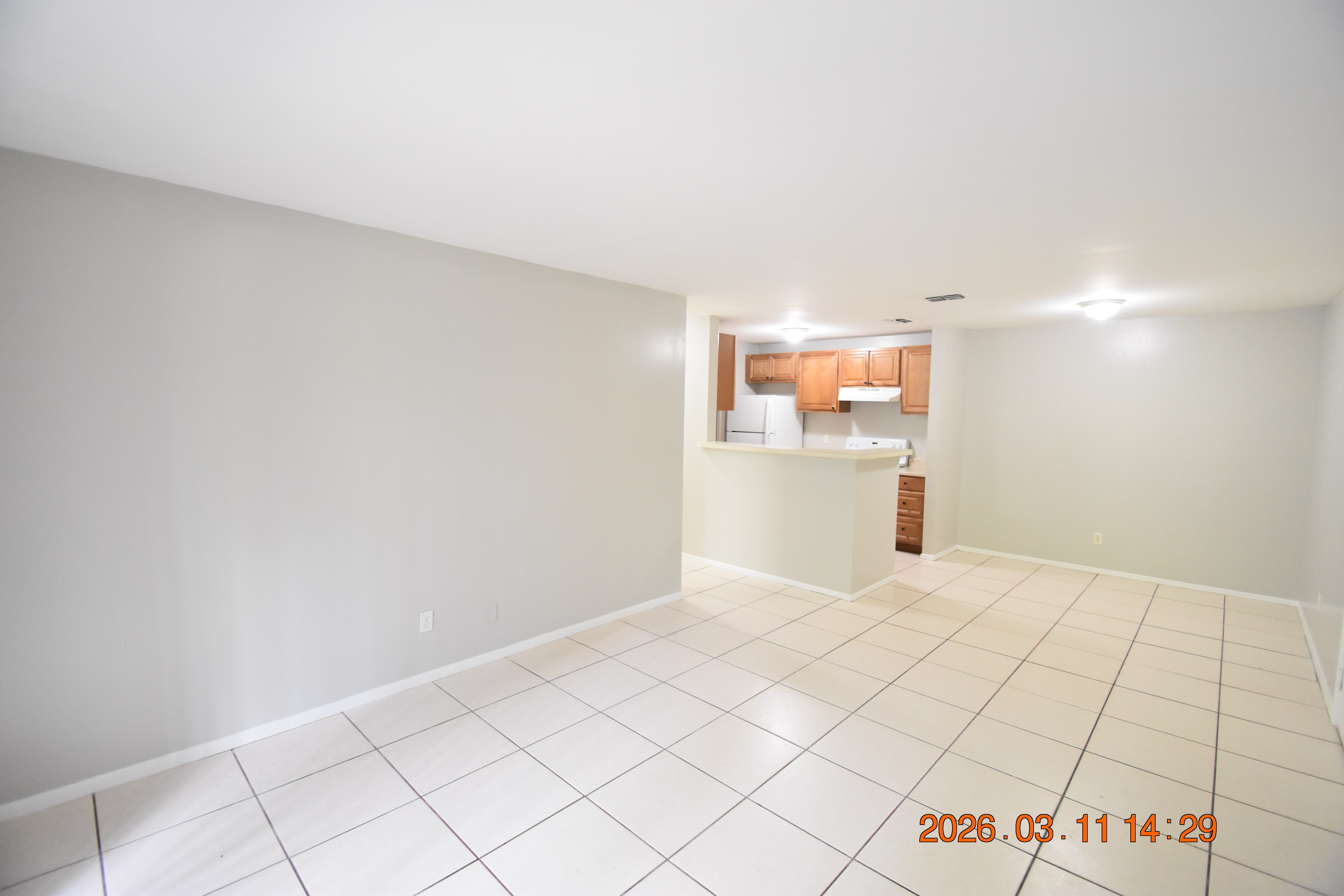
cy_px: 448
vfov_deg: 77.3
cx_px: 672
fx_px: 560
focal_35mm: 15
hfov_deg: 100.4
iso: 2200
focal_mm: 10
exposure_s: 1/60
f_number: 3.5
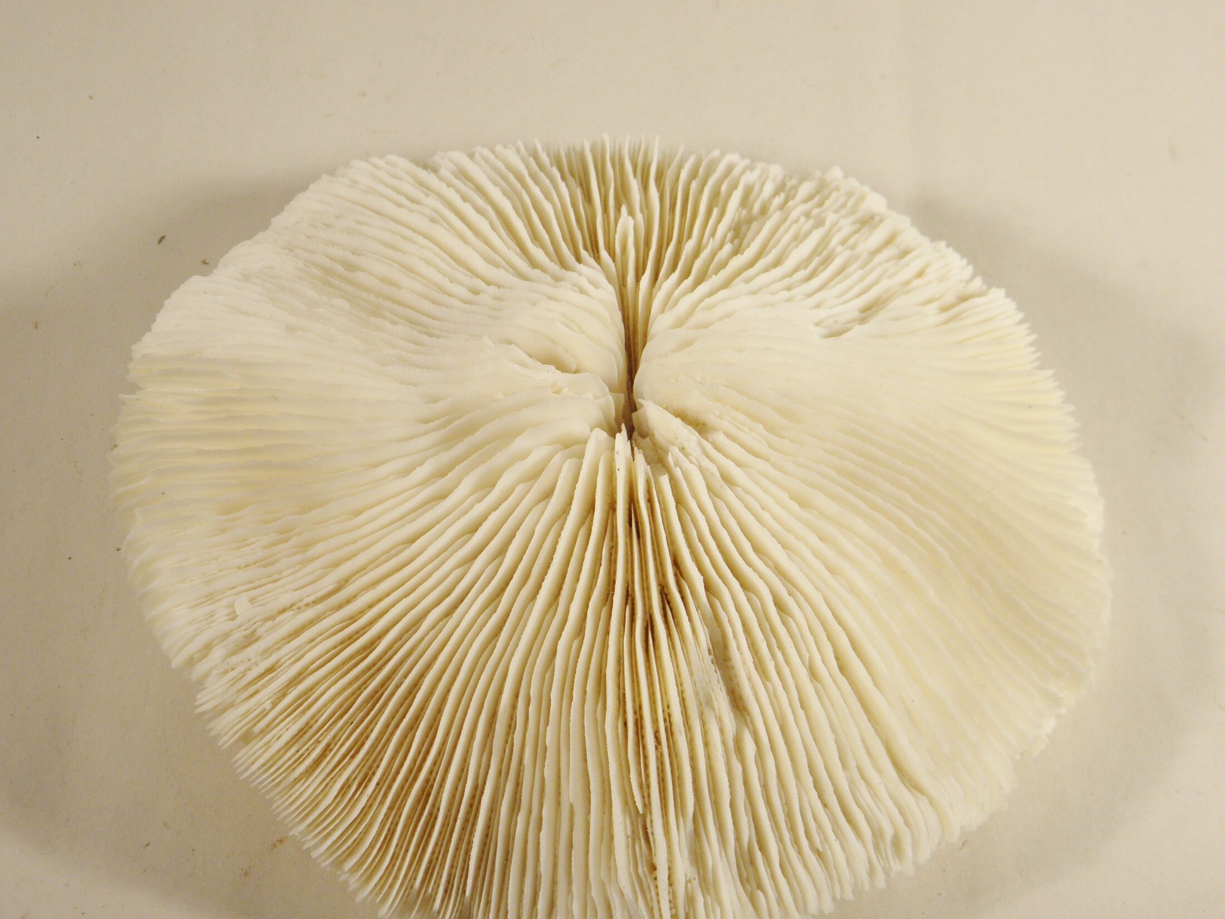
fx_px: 2796
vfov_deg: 18.7
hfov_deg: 24.7
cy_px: 514
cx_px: 623
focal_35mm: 79
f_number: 4.3
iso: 100
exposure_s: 1/80
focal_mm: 12.2
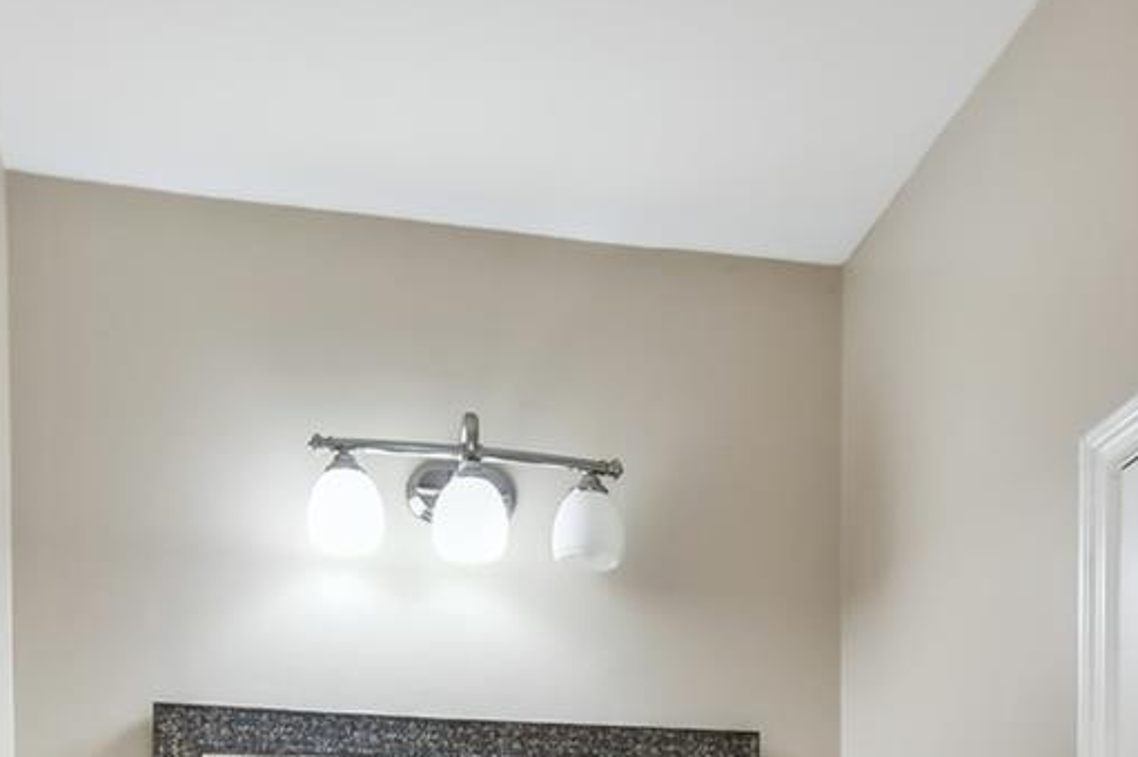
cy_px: 1142
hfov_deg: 41.9
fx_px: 1485
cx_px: 555
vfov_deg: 23.0
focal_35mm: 47
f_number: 7.1
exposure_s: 1/4
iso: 100
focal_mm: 10
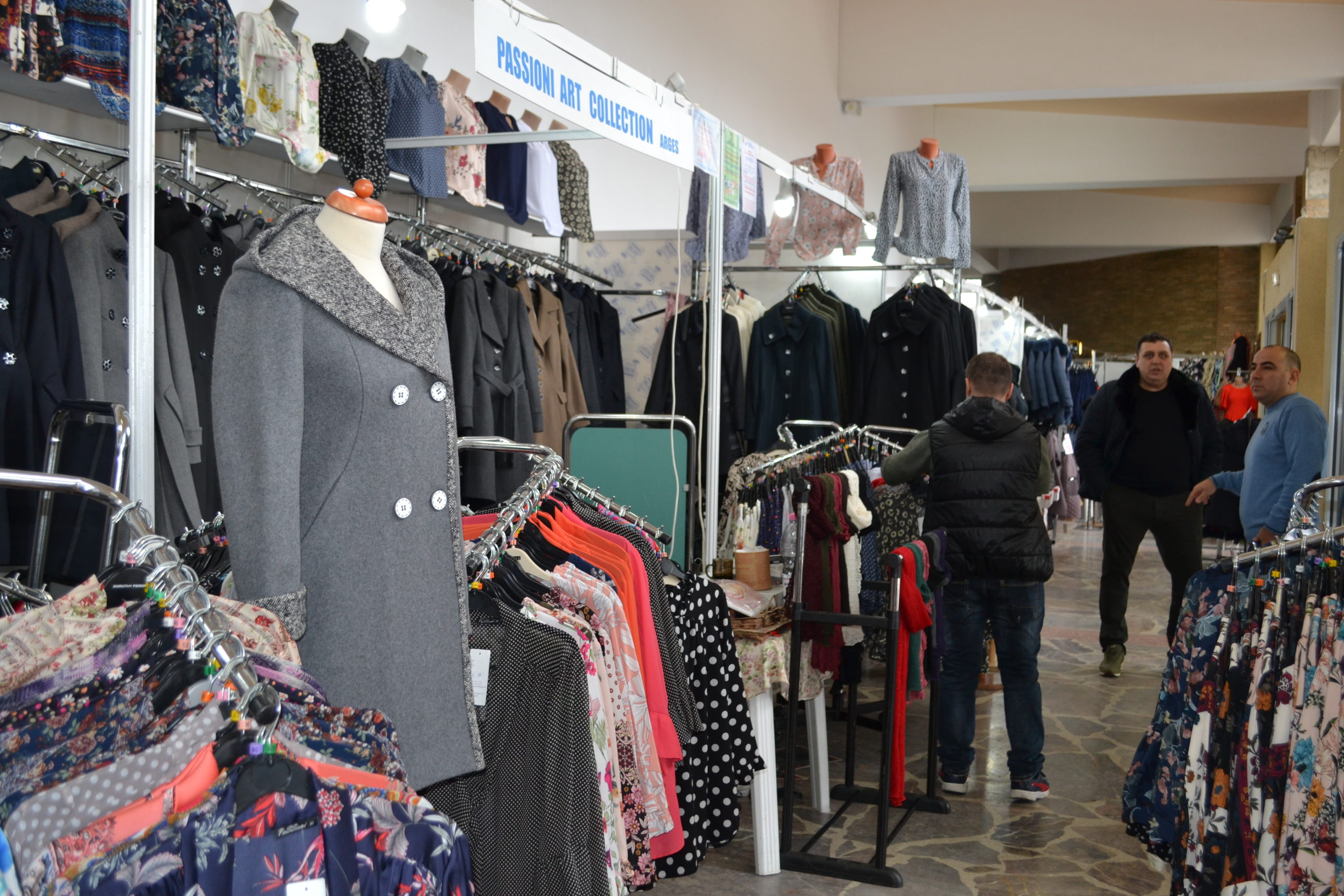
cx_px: 672
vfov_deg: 36.9
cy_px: 448
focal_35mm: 36
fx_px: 1344
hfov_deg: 53.1
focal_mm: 24
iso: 400
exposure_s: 1/80
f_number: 4
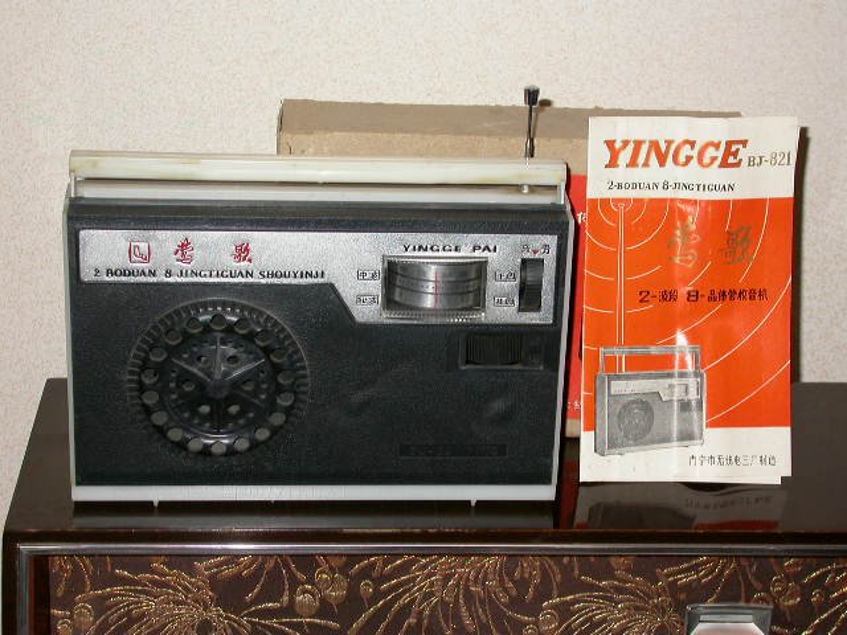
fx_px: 1933
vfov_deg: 18.7
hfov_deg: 24.7
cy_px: 318
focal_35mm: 79
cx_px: 424
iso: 100
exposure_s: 1/60.3
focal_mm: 16.4
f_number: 3.5
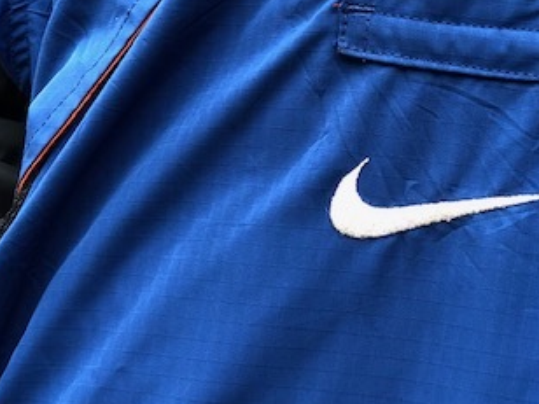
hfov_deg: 18.1
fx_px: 1682
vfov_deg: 13.7
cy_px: 112
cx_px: 374
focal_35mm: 108
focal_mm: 6
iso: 125
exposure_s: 1/30
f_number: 2.4
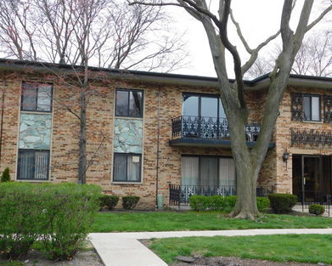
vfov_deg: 31.5
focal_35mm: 48
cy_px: 133
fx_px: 472
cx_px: 173
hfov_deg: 38.8
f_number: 3.7
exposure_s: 1/320
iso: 125
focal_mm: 8
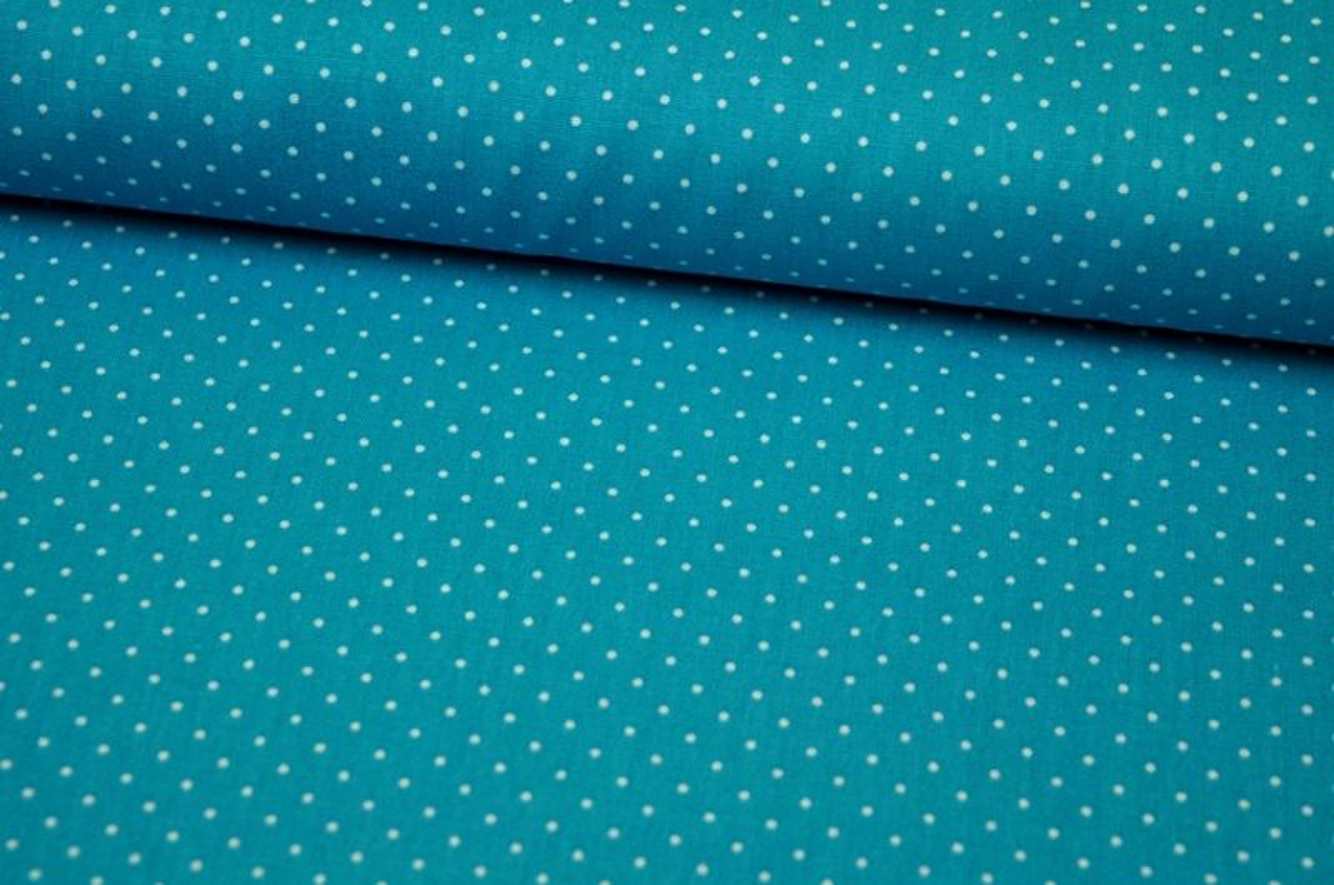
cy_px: 442
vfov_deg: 16.5
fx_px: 3053
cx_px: 667
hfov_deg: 24.7
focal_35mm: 82
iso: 400
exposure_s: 1/80
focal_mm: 55
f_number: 5.6
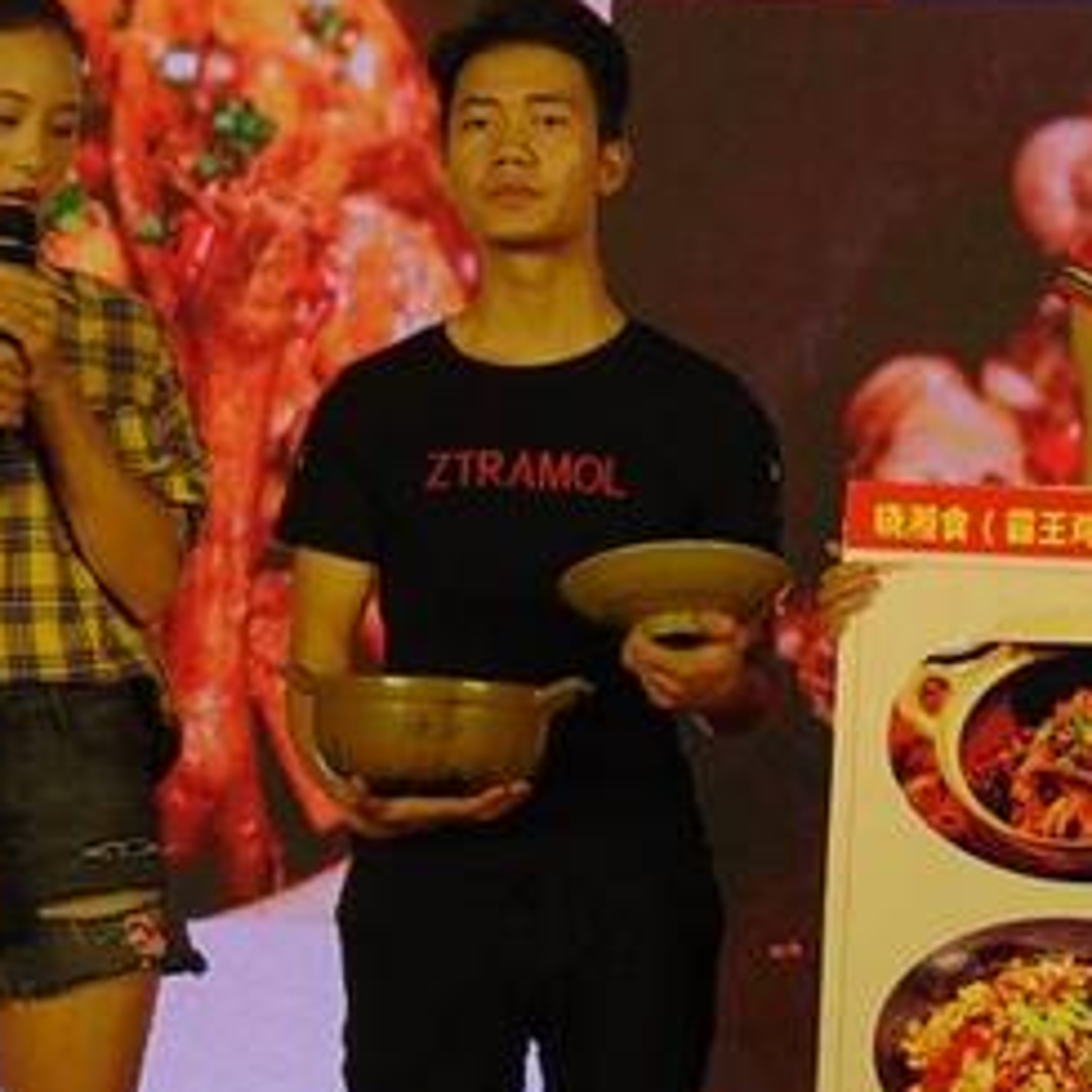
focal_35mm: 109
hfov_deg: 15.9
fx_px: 3890
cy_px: 579
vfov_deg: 16.0
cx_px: 319
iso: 80
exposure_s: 1/200
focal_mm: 7.6
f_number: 3.3
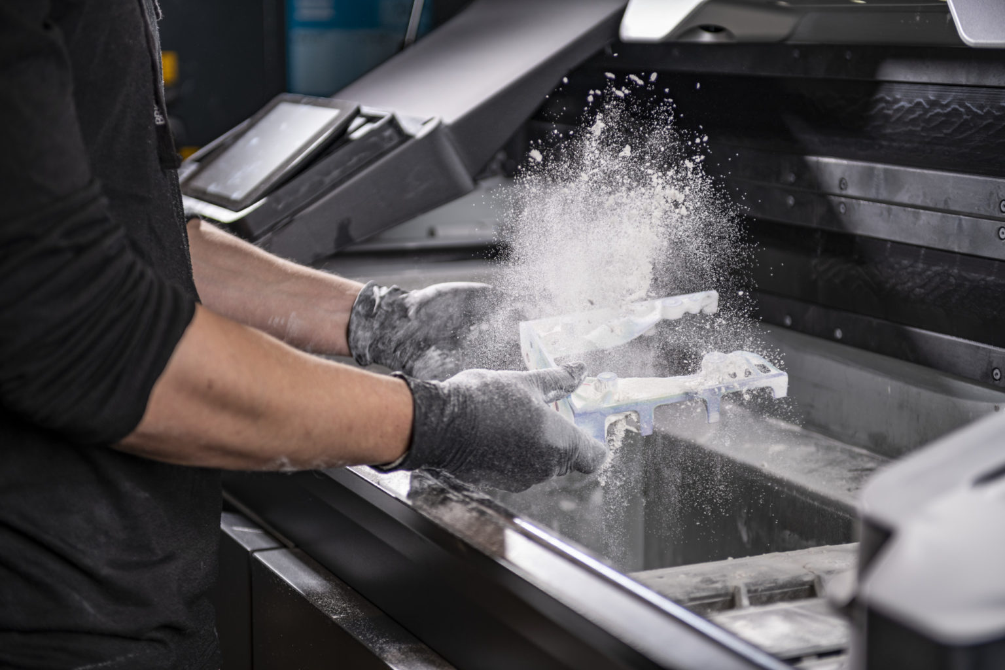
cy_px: 335
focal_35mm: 70
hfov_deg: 28.8
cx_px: 502
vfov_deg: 19.5
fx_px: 1954
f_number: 2.8
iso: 64
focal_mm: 70
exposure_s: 1/250
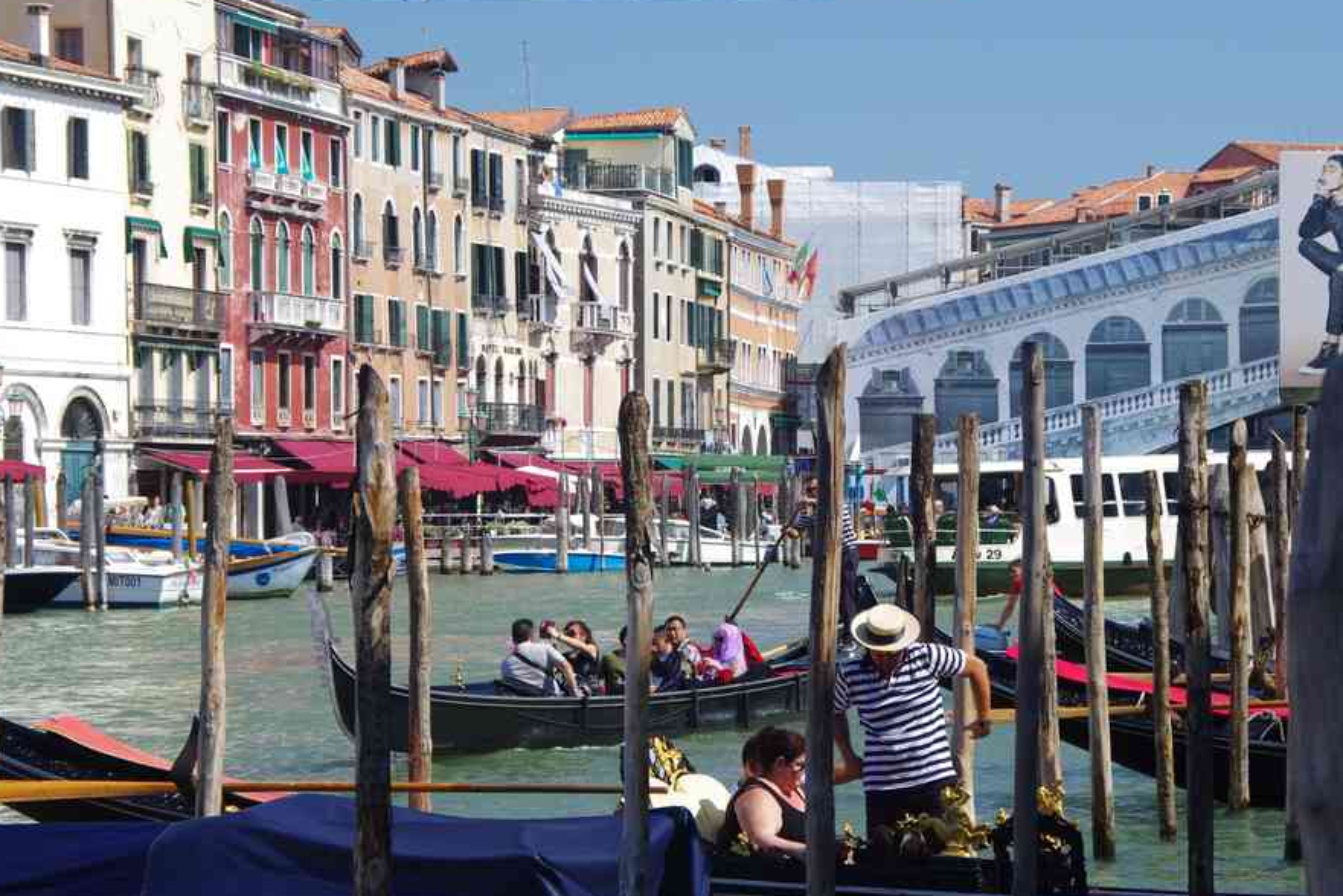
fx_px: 4441
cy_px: 413
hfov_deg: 17.2
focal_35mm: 119
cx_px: 694
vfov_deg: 11.5
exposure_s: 1/100
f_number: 10
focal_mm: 70
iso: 200
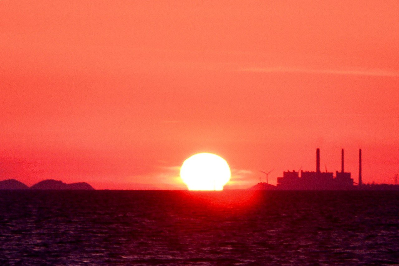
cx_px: 200
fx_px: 1352
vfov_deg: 11.2
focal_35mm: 122
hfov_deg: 16.8
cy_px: 133
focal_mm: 122
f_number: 8
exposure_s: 1/15
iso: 400
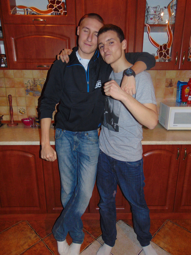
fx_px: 184
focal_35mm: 25
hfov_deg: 54.9
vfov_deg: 69.4
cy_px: 128
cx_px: 96
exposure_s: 1/30
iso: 200
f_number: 3
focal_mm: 4.5
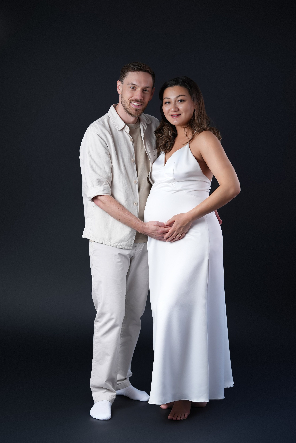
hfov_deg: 15.9
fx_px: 1061
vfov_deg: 23.6
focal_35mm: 86
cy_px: 223
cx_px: 147
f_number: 4
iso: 800
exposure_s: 1/250
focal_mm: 85
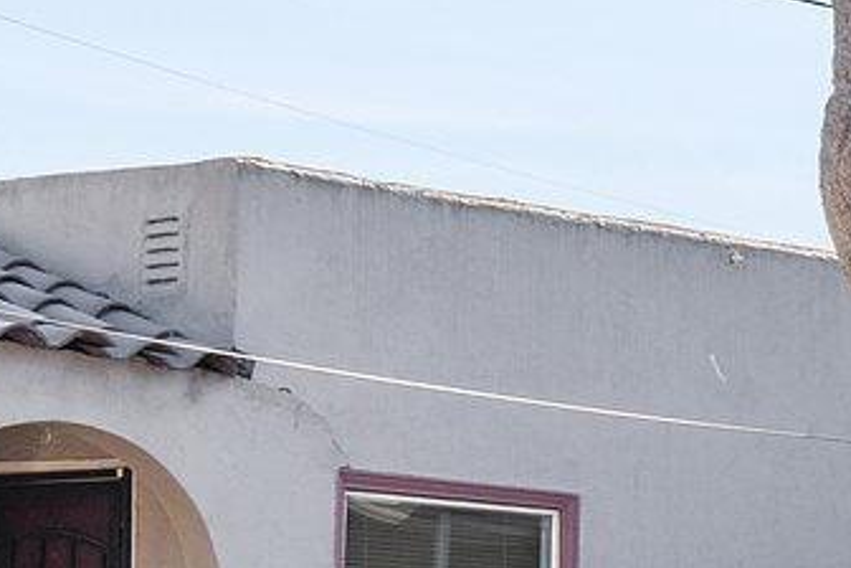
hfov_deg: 9.5
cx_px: 2436
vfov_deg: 7.7
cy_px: 744
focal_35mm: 177
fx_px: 4184
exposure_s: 1/125
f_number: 9
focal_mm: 29
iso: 160
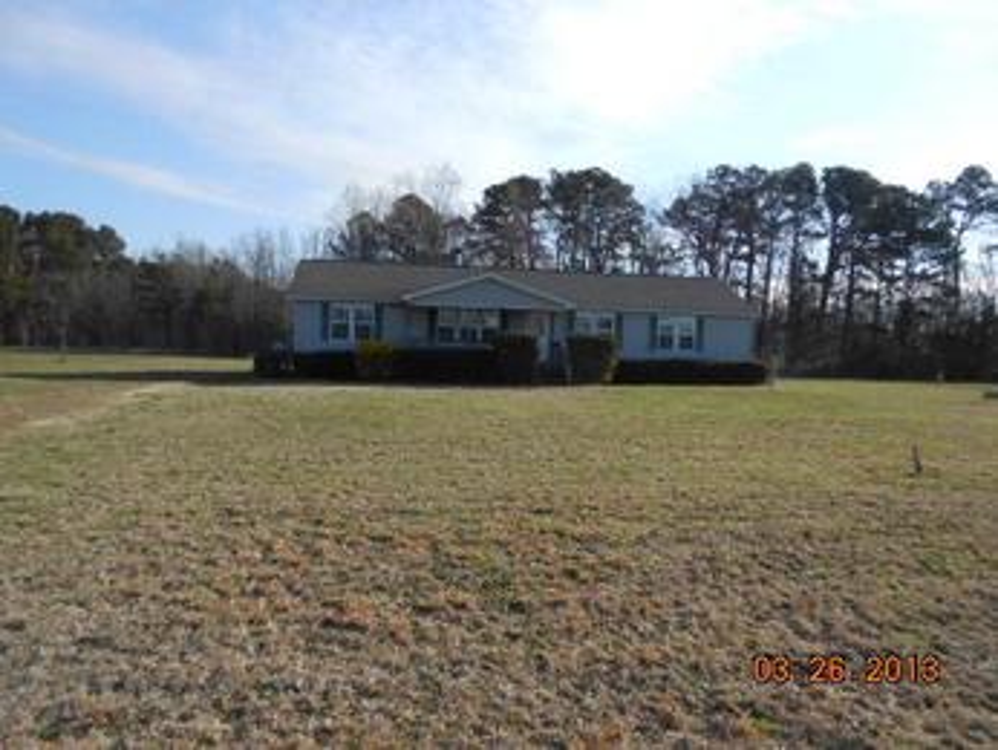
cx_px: 499
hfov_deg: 67.3
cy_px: 375
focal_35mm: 26
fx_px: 750
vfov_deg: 53.1
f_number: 3.5
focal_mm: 4.6
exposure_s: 1/640
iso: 80
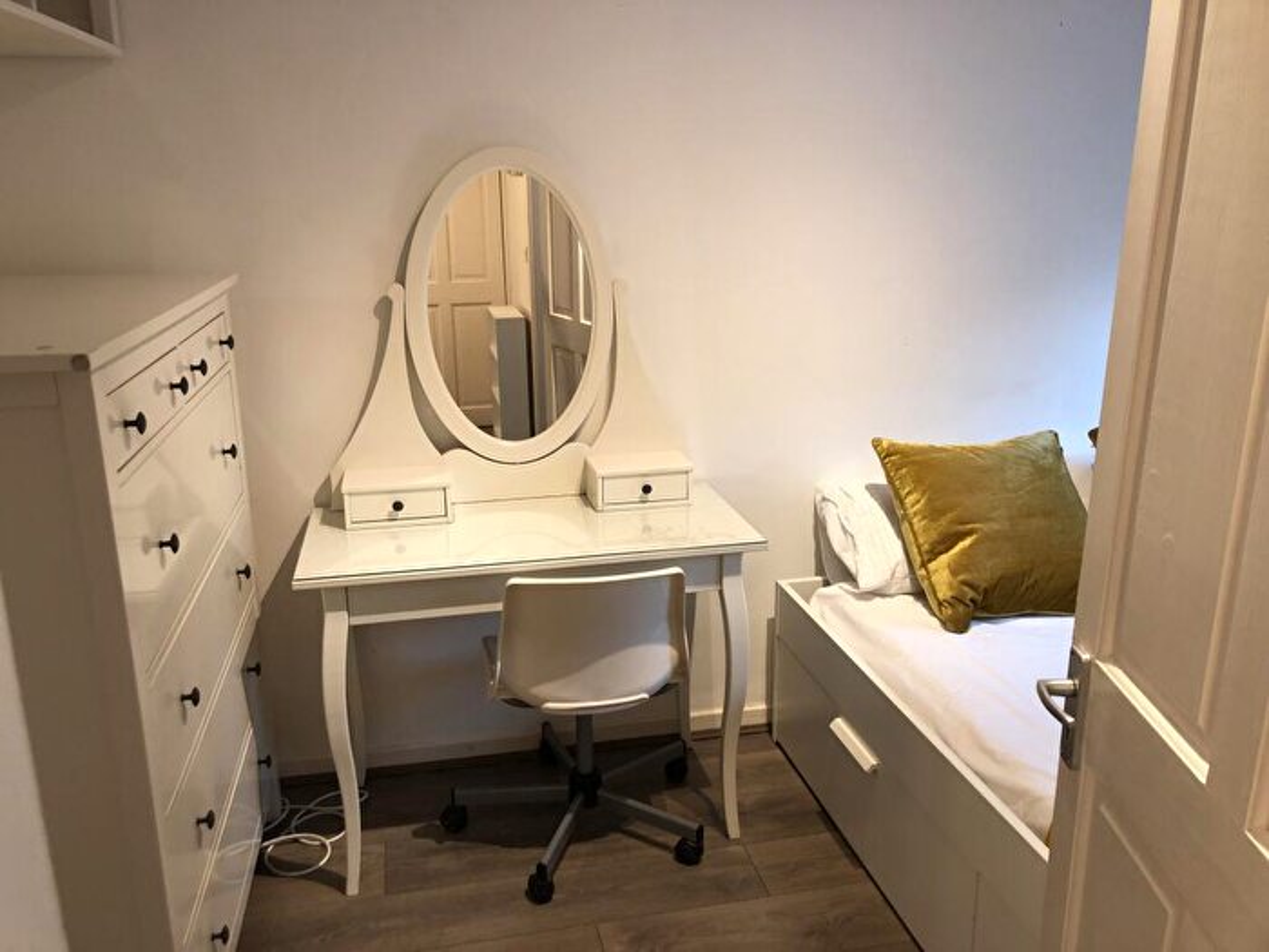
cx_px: 634
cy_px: 476
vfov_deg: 49.7
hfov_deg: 63.4
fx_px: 1026
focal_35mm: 28
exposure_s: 1/17
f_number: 1.8
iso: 40
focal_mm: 3.99
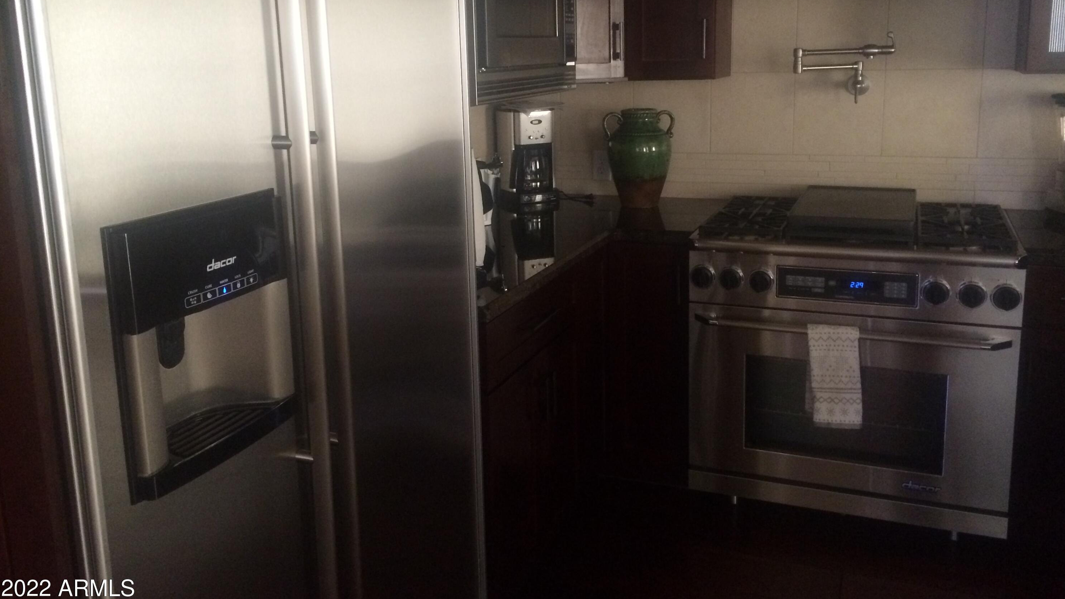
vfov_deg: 36.4
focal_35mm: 32
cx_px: 538
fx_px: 904
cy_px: 221
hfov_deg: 61.0
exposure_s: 1/25
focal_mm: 4.15
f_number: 2.2
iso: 320
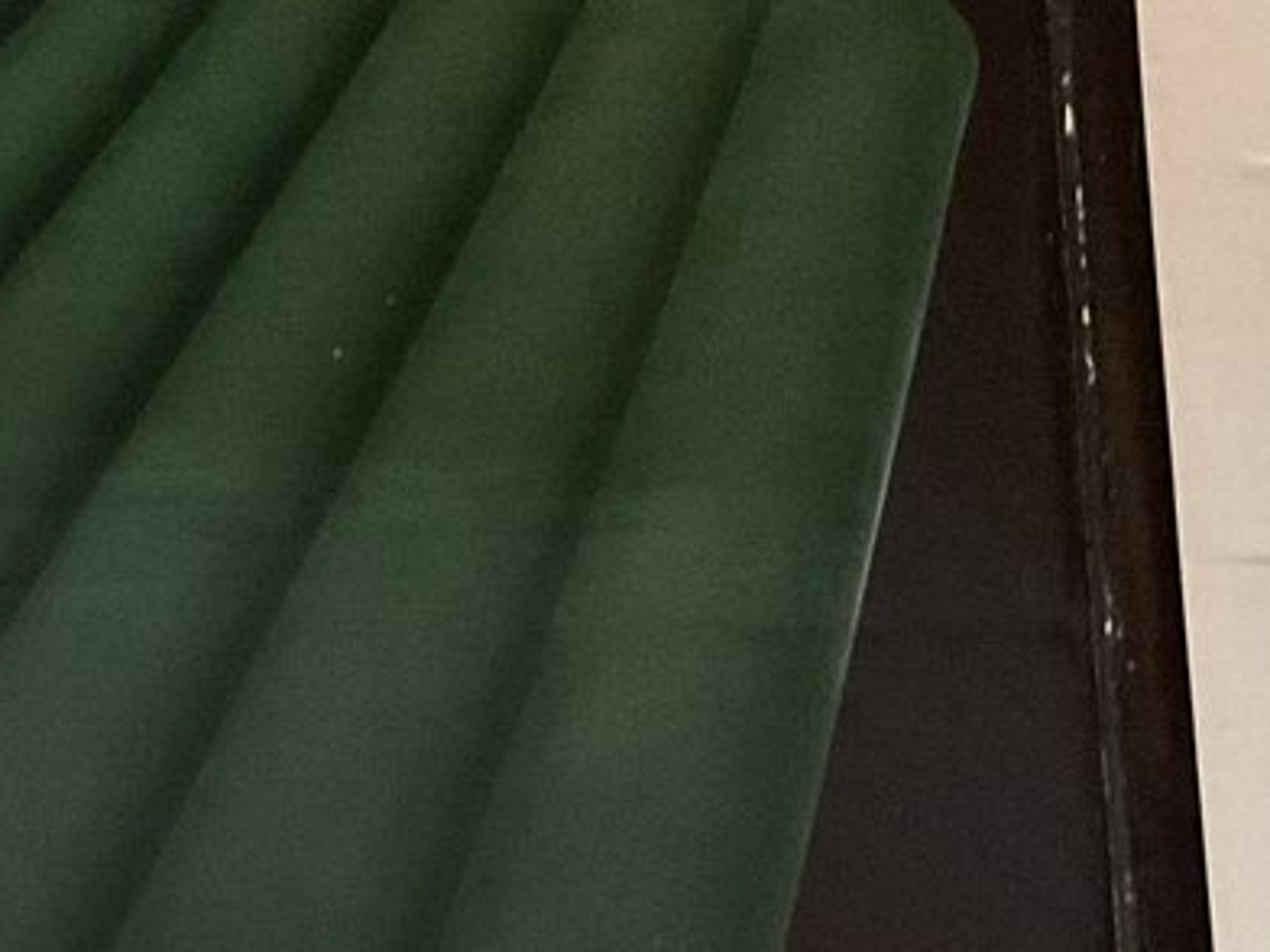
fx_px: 4109
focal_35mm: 112
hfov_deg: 16.6
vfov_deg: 13.2
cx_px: -381
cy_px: 750
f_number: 1.8
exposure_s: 1/30
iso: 500
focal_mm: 3
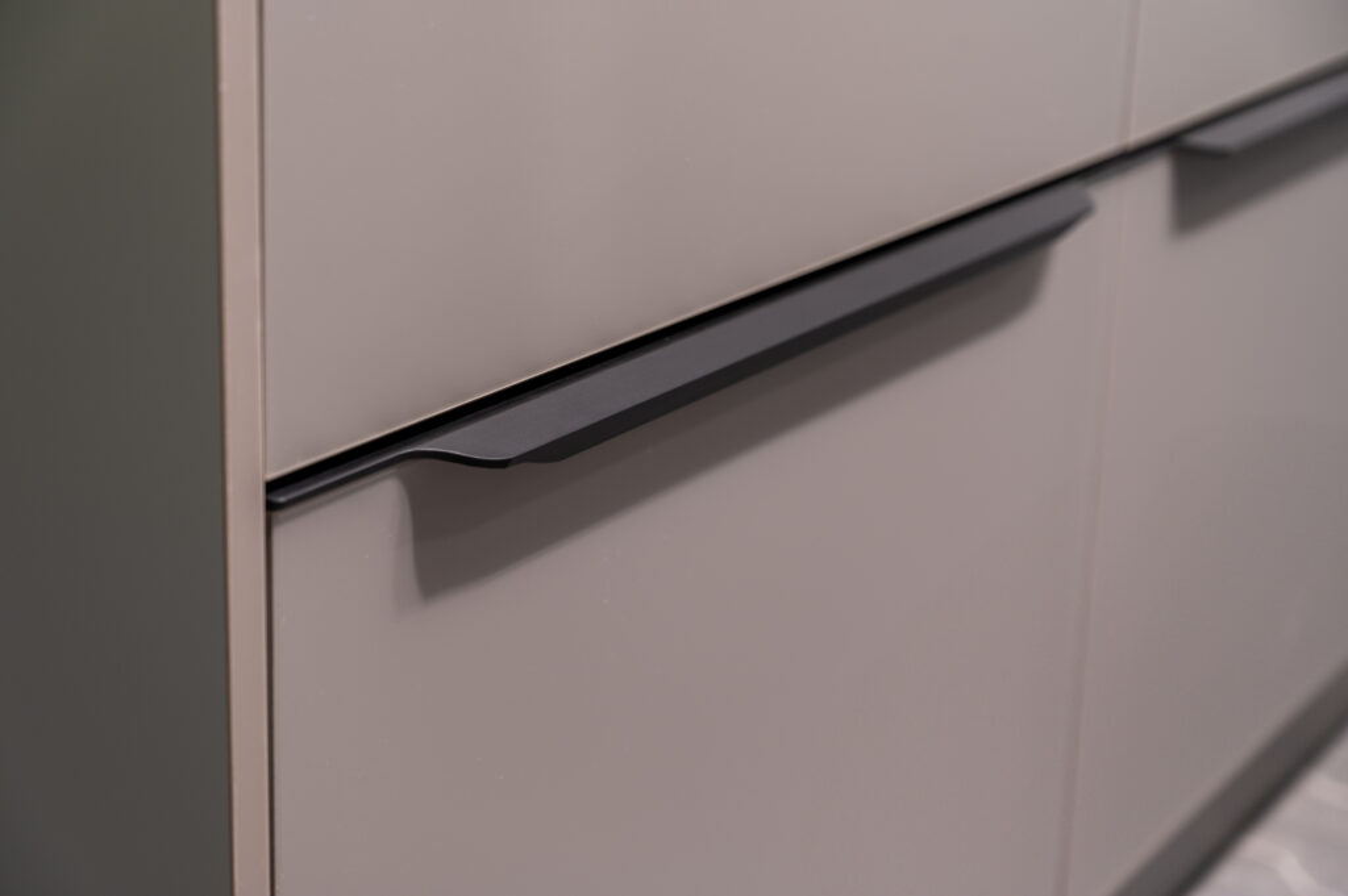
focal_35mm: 70
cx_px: 674
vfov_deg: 19.4
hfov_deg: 28.9
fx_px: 2619
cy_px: 448
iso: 640
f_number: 5
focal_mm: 70
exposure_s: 1/10
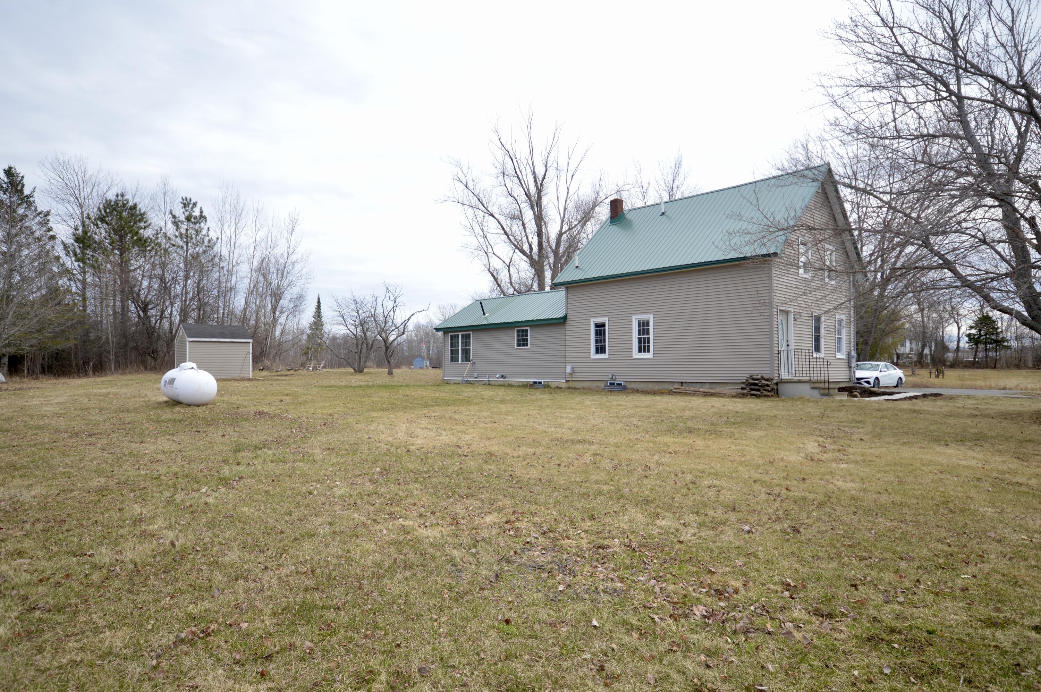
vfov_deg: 59.4
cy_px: 346
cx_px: 520
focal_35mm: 21
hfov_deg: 81.3
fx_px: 607
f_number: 7.1
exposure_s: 1/200
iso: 100
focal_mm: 14
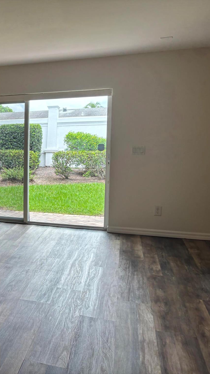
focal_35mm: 38
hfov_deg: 27.8
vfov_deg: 52.8
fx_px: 376
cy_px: 187
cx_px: -34
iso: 40
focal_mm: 5.96
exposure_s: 1/120
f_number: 1.6
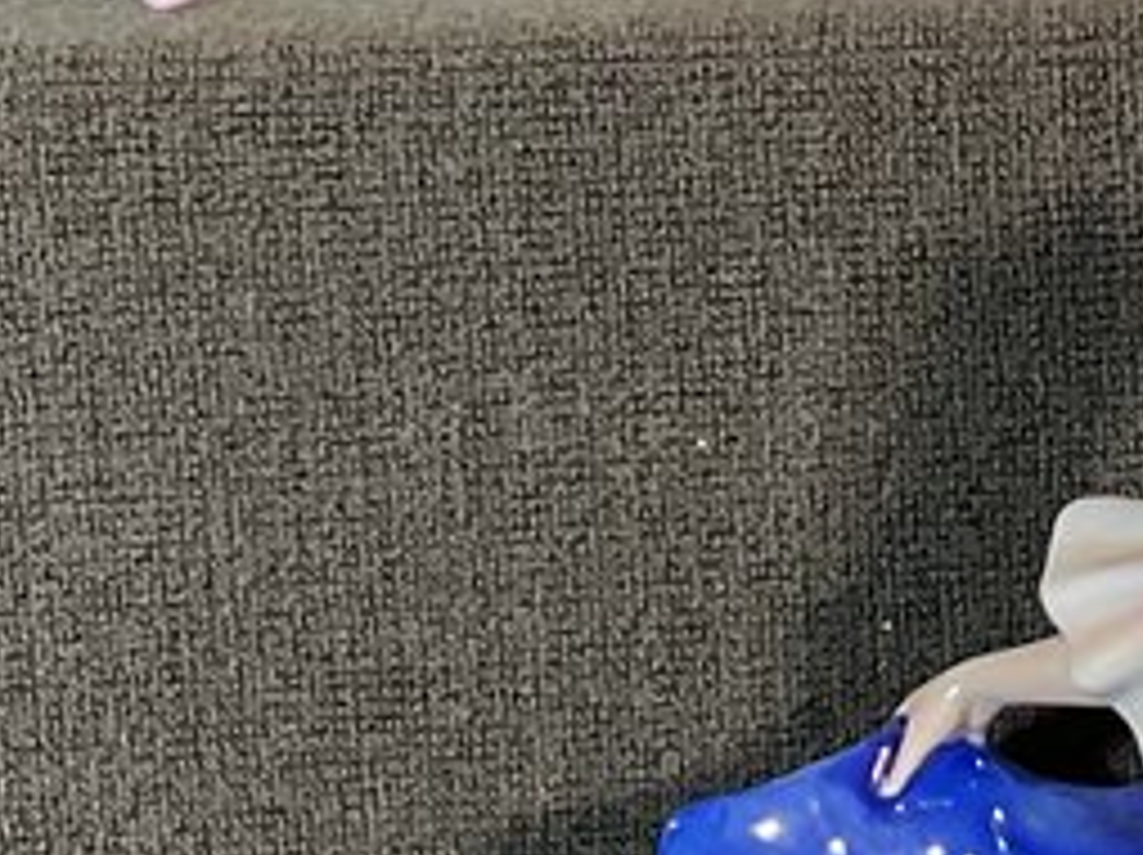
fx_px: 5707
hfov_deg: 11.2
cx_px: 1415
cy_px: 7
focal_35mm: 173
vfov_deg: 8.5
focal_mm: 3
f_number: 1.8
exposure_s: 1/60
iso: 64
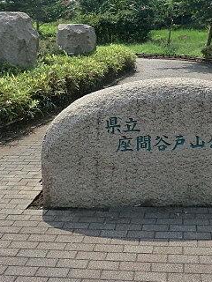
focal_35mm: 48
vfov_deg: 38.9
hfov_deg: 30.0
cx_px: 145
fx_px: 392
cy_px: 81
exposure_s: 1/800
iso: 80
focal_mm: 4.3
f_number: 3.2
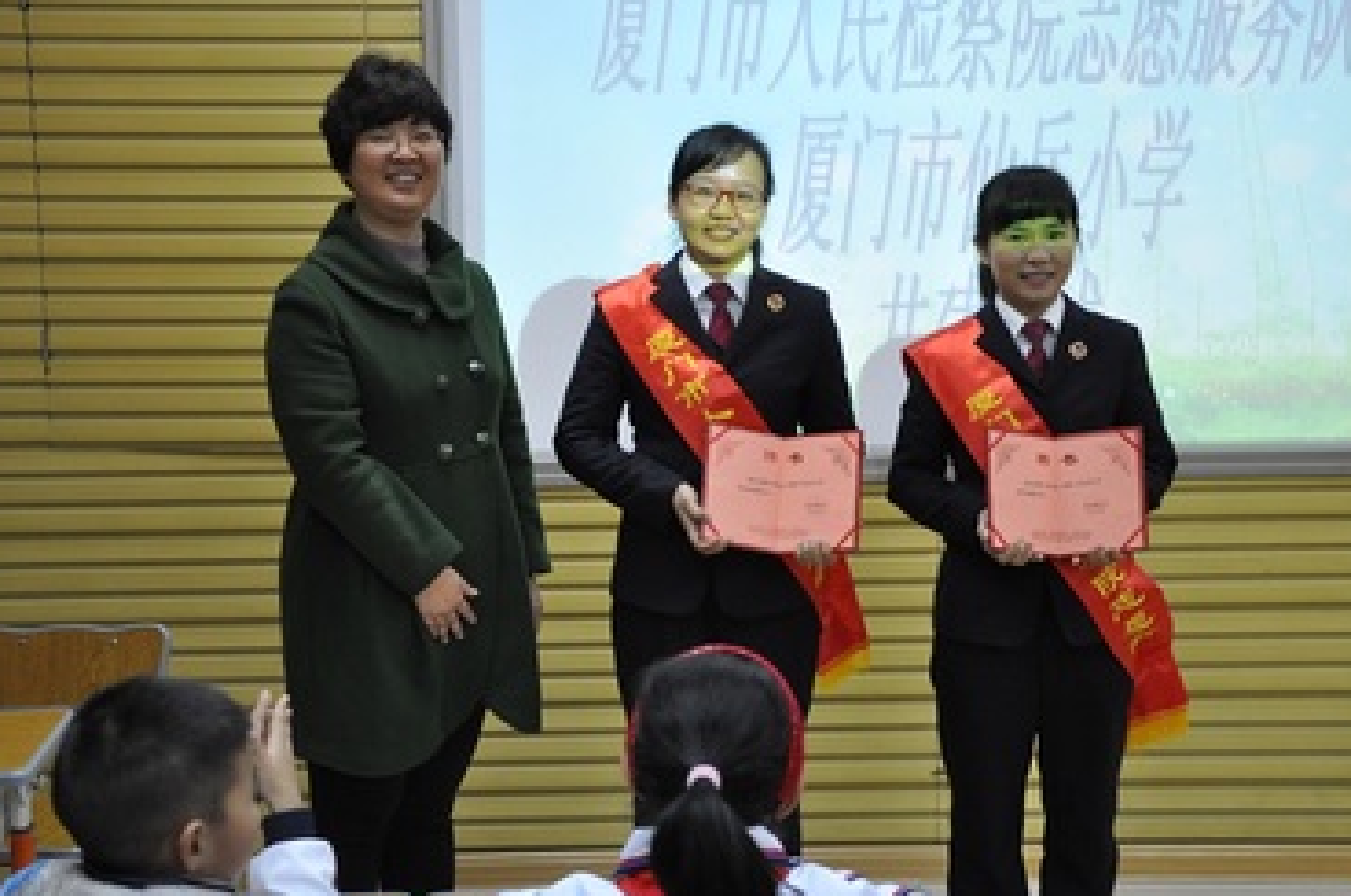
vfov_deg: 21.8
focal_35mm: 62
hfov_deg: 32.4
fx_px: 2323
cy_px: 465
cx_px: 664
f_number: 4.5
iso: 1600
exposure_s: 1/180
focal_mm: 38
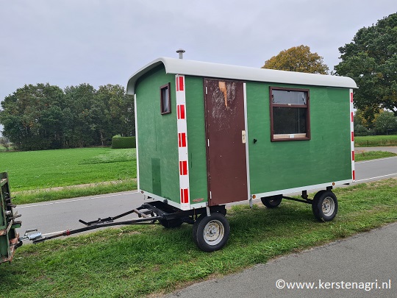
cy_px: 149
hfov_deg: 67.3
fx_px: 298
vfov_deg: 53.1
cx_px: 198
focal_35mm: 26
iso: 50
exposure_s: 1/259
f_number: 1.8
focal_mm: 5.4
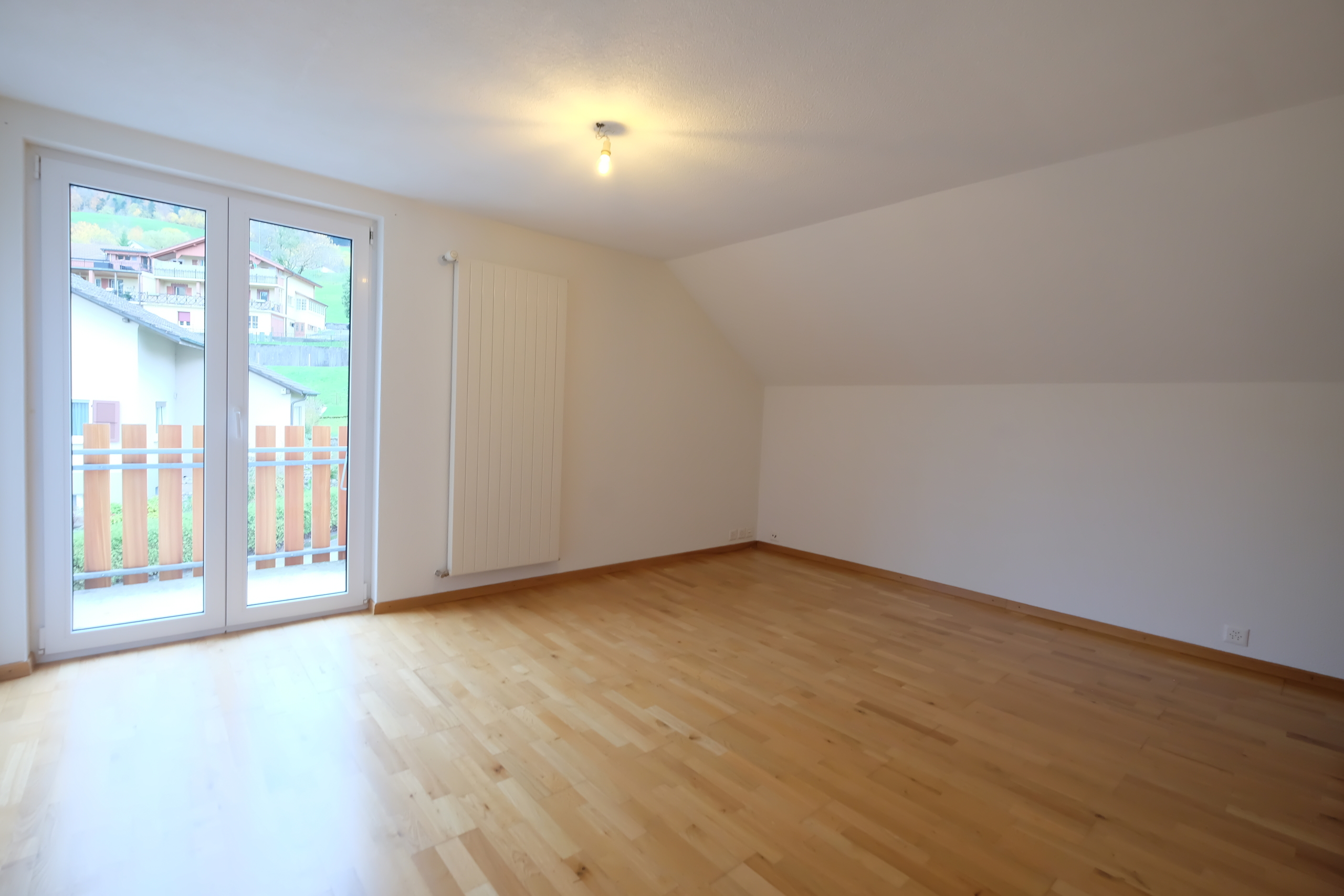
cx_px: 672
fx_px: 597
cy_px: 448
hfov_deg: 96.7
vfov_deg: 73.8
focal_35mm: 16
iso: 800
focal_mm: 10.5
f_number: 4
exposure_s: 1/30
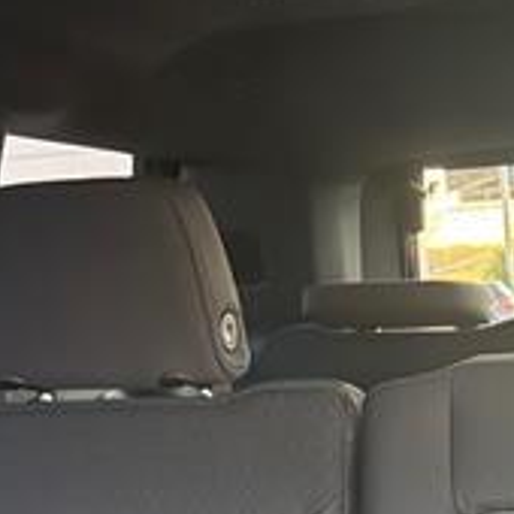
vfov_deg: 20.6
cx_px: 599
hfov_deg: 20.4
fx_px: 1344
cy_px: 562
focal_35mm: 80
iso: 640
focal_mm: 6.76
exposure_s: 1/60
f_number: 1.78
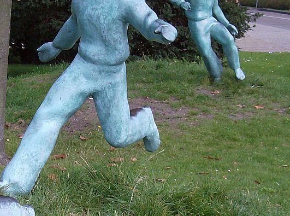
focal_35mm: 164
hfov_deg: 12.0
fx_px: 1370
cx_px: 25
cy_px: 105
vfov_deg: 9.0
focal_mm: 14.1
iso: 100
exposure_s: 1/238
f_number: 6.9
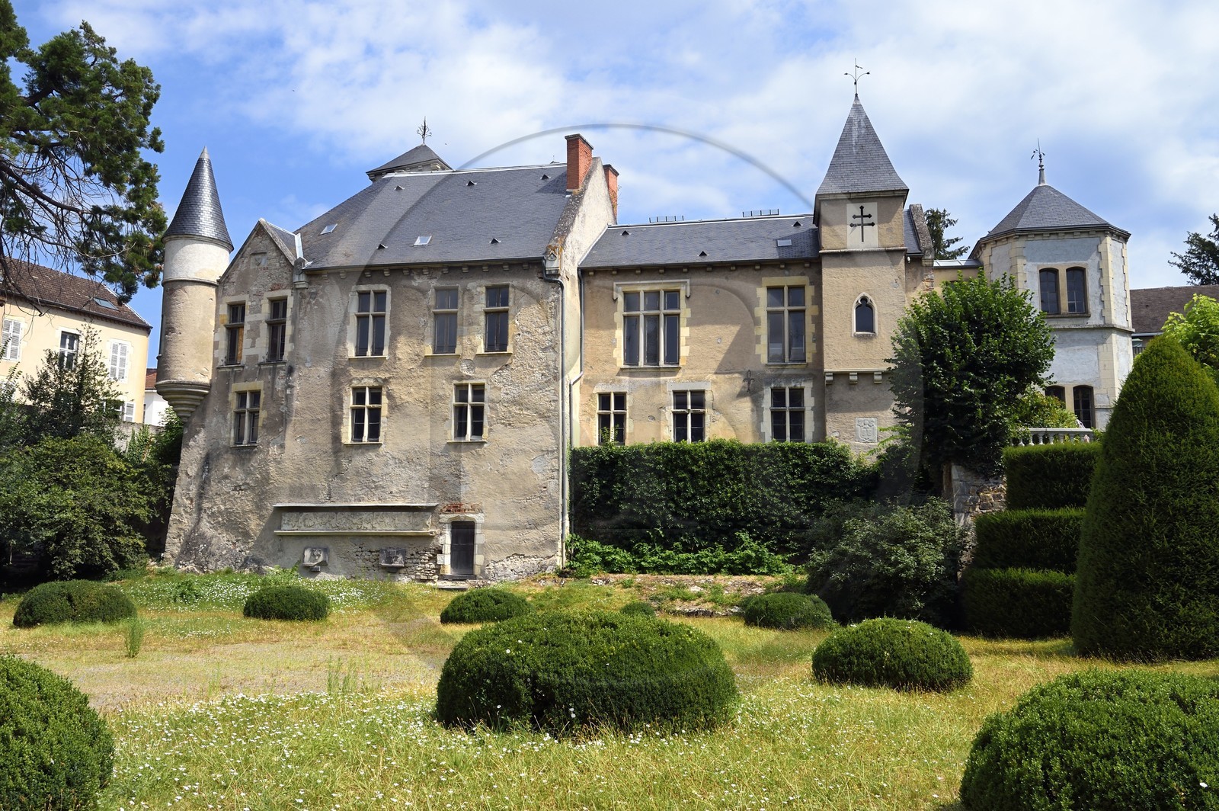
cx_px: 610
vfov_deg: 41.0
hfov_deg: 58.8
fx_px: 1083
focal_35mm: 32
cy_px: 406
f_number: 14
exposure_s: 1/250
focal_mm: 32
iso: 200
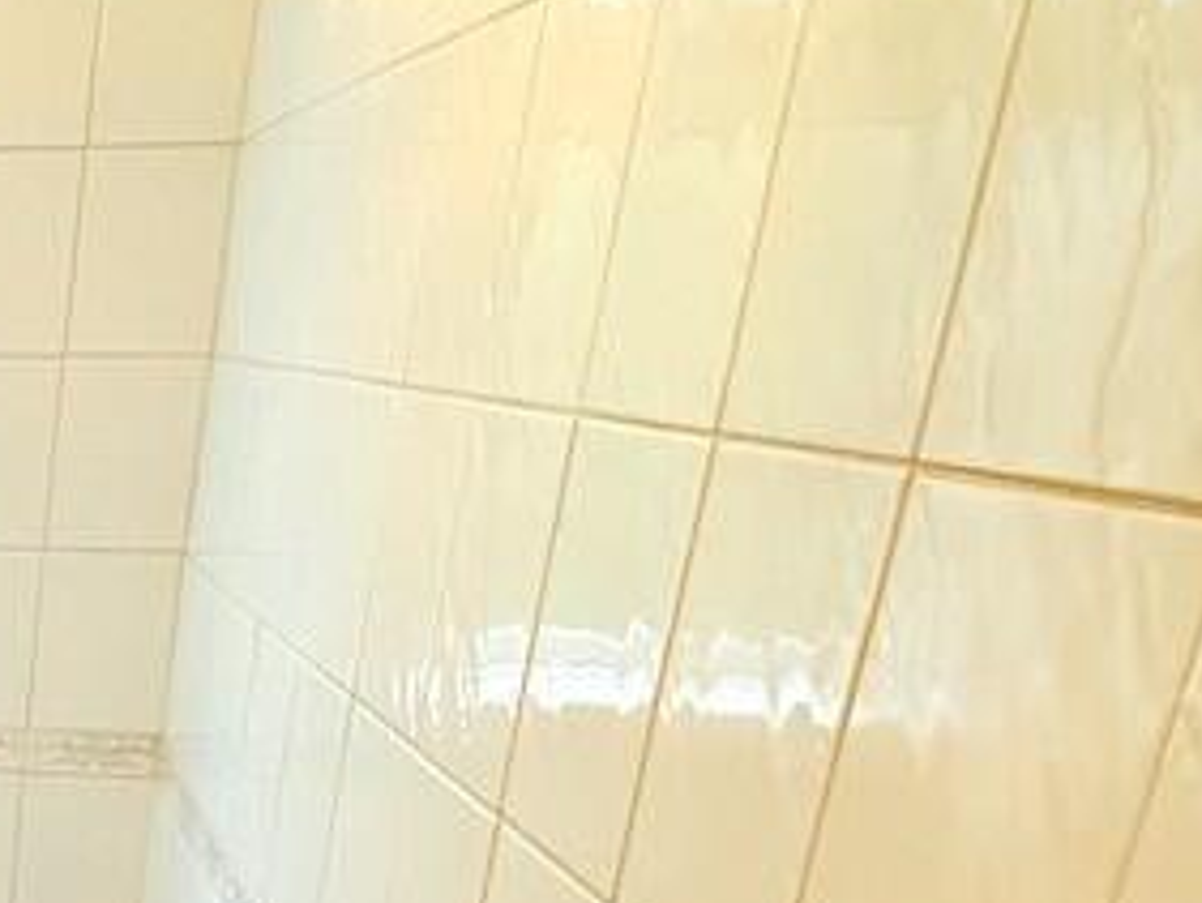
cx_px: -471
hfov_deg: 28.5
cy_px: 967
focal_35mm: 51
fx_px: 1772
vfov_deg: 26.5
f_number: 2.2
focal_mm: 2.22
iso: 125
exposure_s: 1/100
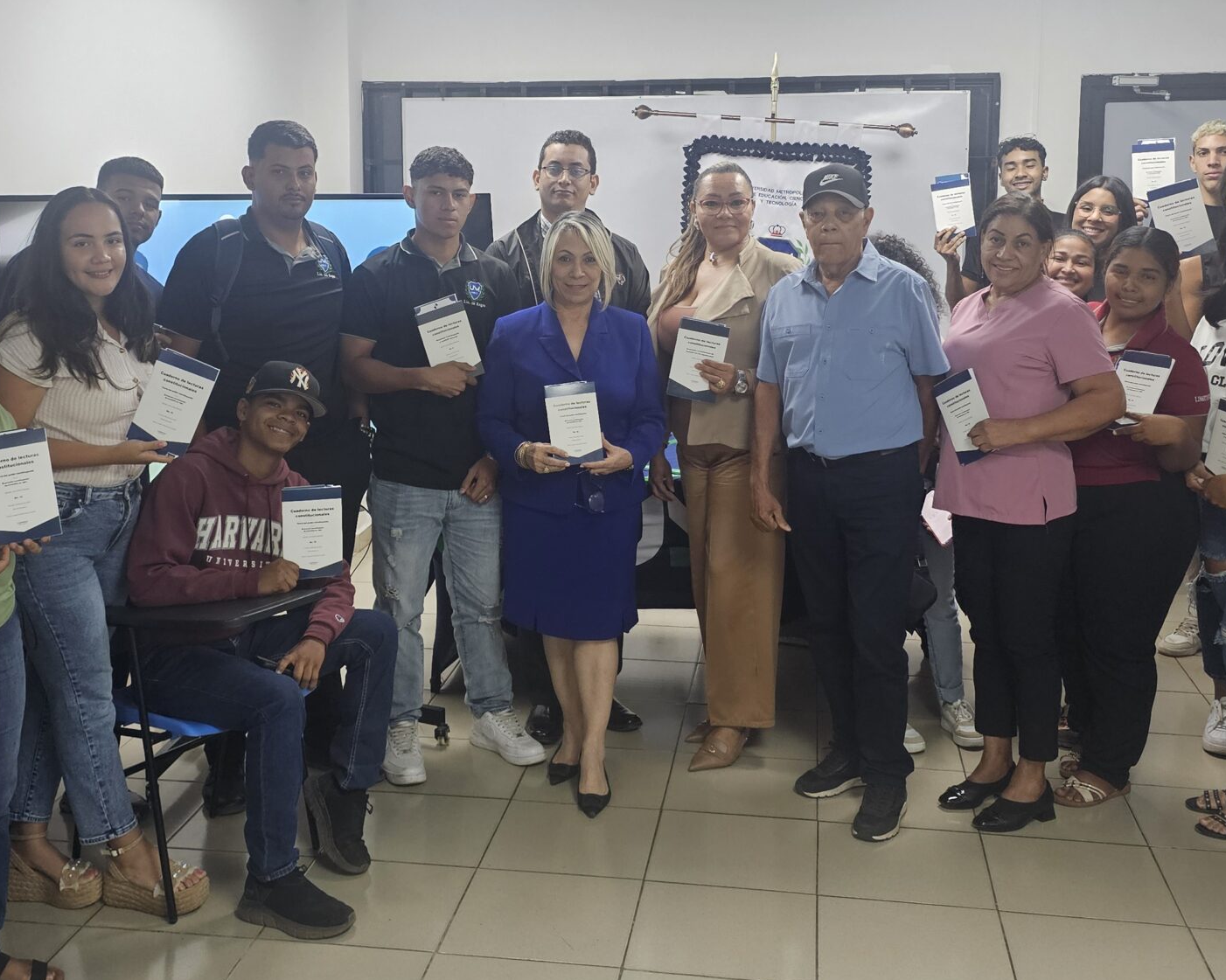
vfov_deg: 36.2
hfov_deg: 44.7
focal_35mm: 41
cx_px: 536
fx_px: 1487
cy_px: 348
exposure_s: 1/120
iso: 250
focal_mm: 6.3
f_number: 1.7
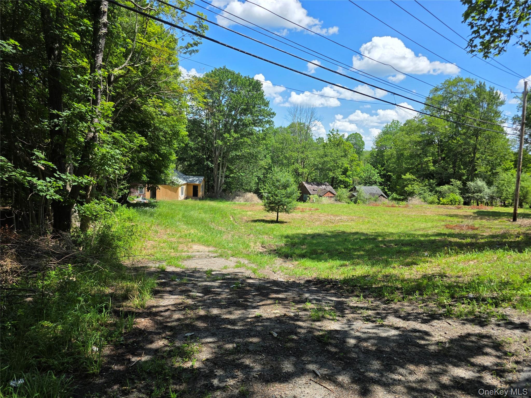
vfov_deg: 58.9
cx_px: 266
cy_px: 199
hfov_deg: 73.9
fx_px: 353
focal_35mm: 23
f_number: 1.7
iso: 80
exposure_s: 1/4057
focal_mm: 6.3
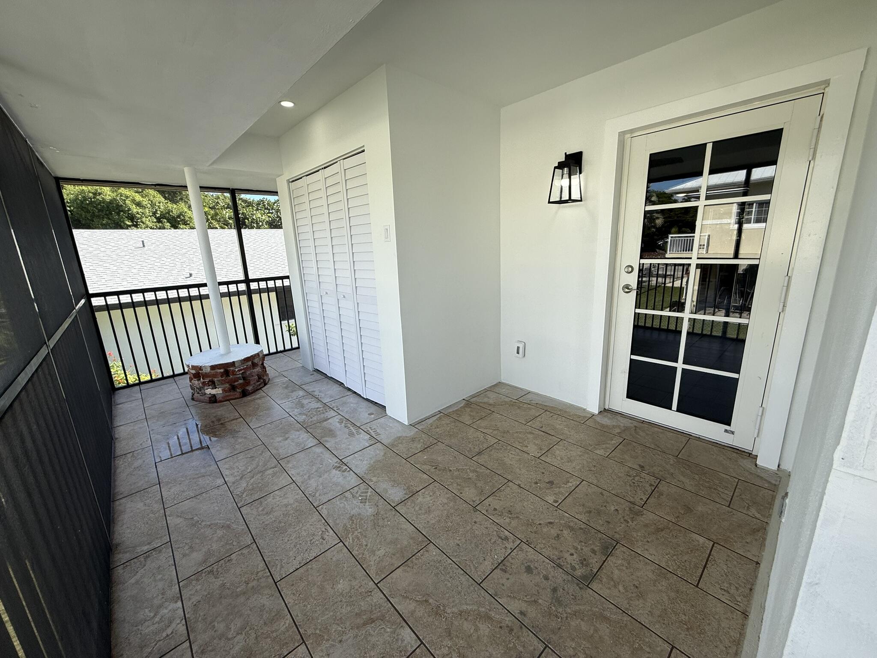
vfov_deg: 85.7
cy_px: 329
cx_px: 438
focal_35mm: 14
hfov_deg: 102.1
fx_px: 355
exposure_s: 1/445
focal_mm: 2.22
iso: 50
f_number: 2.2
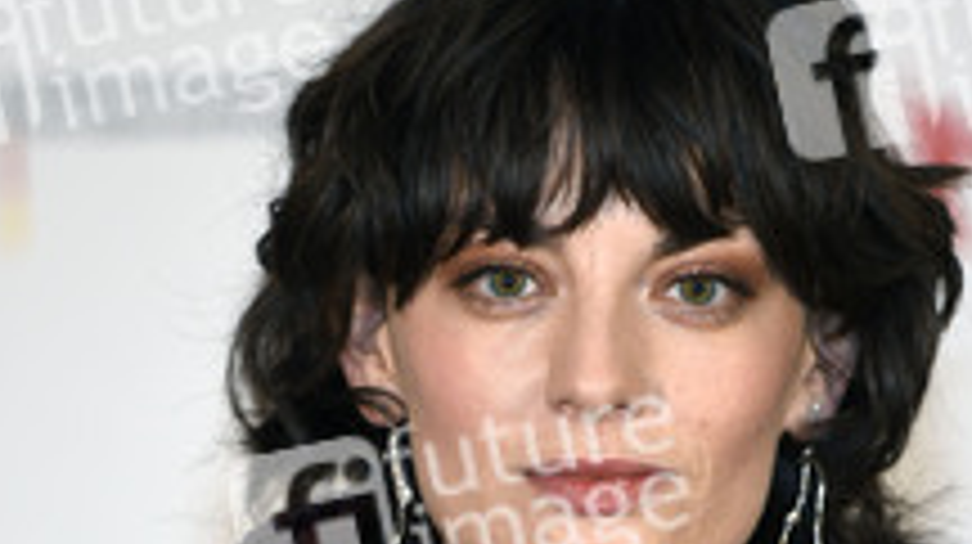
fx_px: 8986
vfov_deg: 3.5
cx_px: 590
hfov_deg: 6.2
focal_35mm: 349
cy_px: 728
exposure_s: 1/250
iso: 800
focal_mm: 180
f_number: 3.5
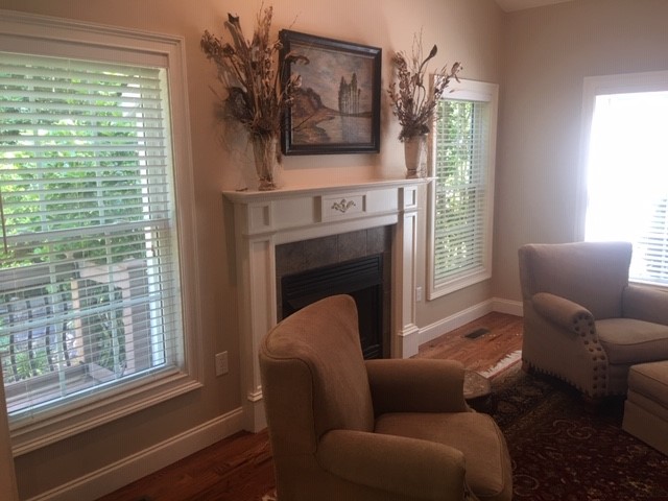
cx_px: 334
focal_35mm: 29
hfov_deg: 61.7
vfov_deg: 48.2
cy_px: 250
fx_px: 560
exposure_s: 1/15
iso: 40
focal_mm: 4.15
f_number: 2.2
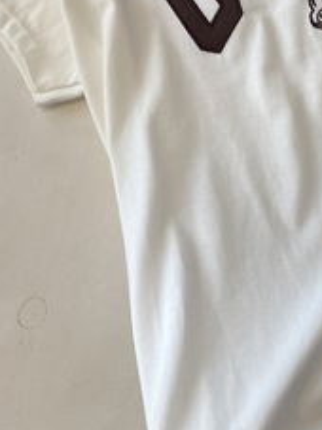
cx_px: 333
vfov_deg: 30.8
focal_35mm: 61
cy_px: 77
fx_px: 757
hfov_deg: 22.9
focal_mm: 4.25
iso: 32
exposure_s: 1/228
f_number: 1.8
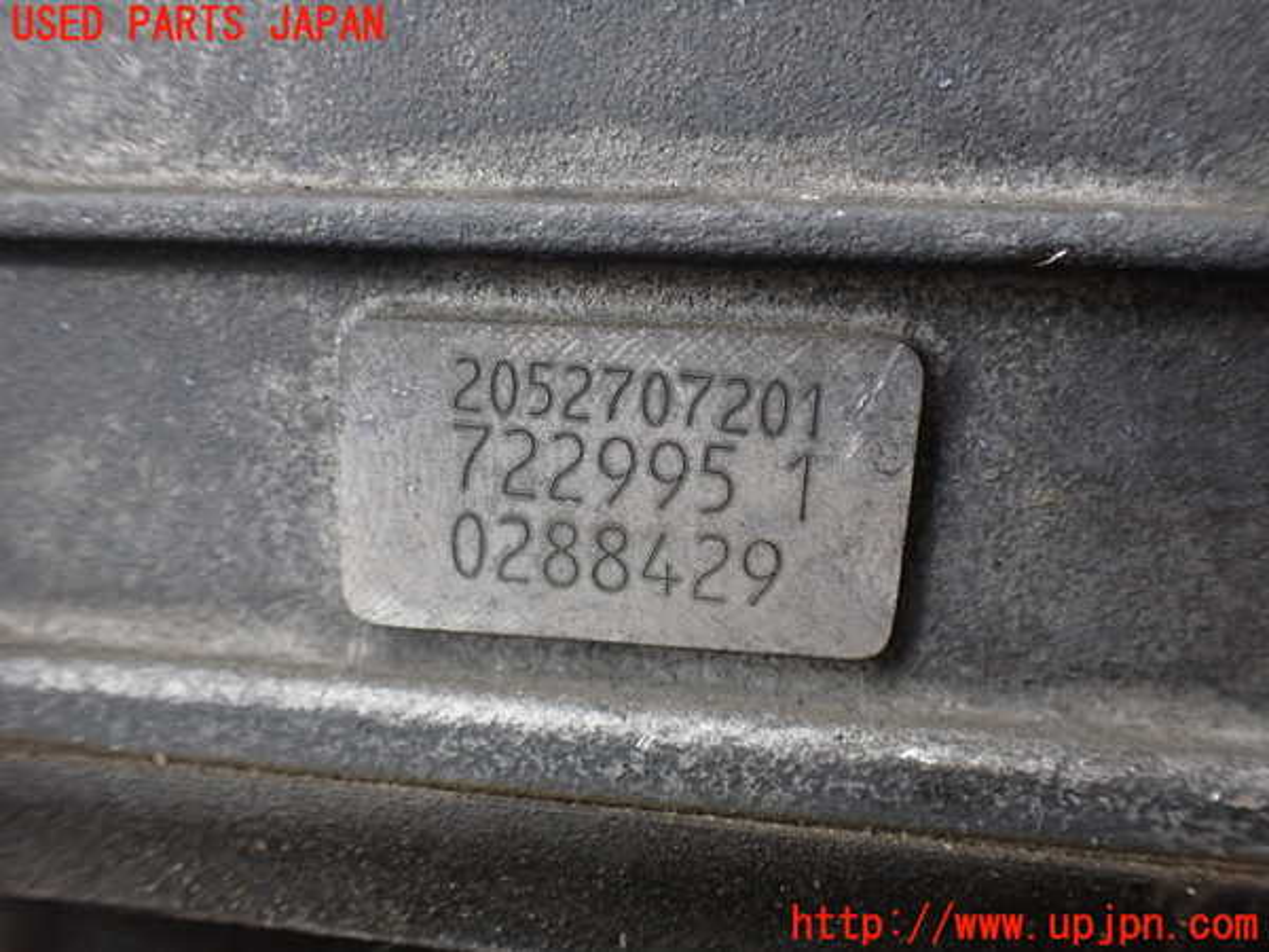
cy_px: 476
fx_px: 1100
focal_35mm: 30
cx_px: 634
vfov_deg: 46.8
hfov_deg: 60.0
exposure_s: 1/125
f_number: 2.3
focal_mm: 5.4
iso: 250
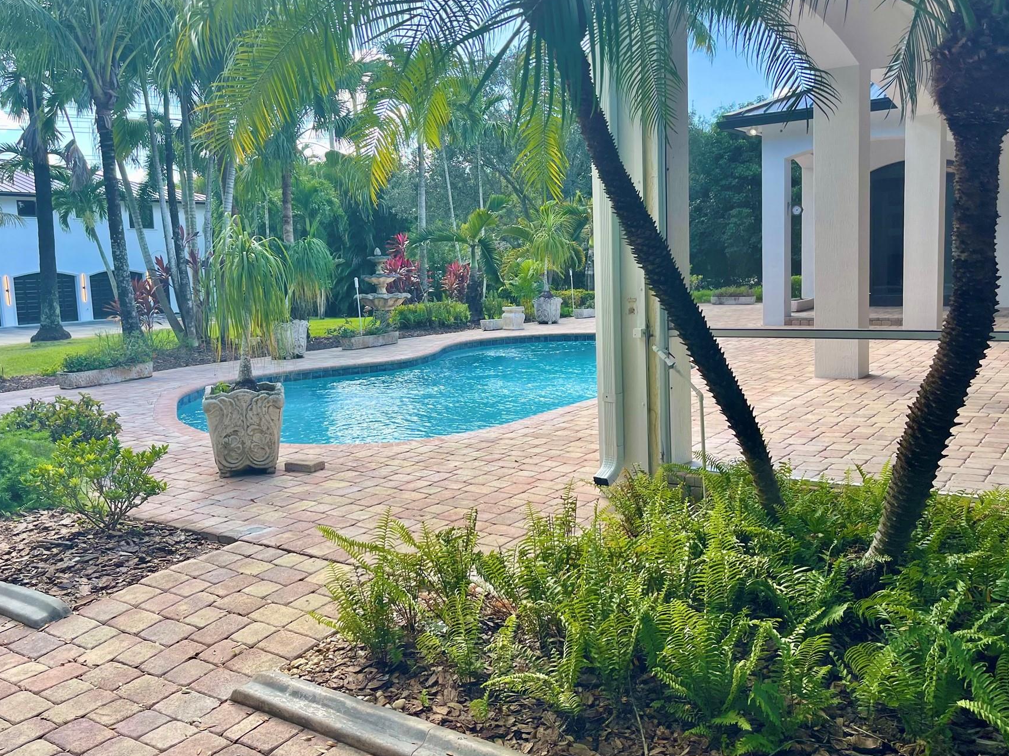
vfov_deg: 45.4
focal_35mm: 31
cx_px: 505
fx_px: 903
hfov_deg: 58.4
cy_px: 361
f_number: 1.6
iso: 32
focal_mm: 5.1
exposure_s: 1/696
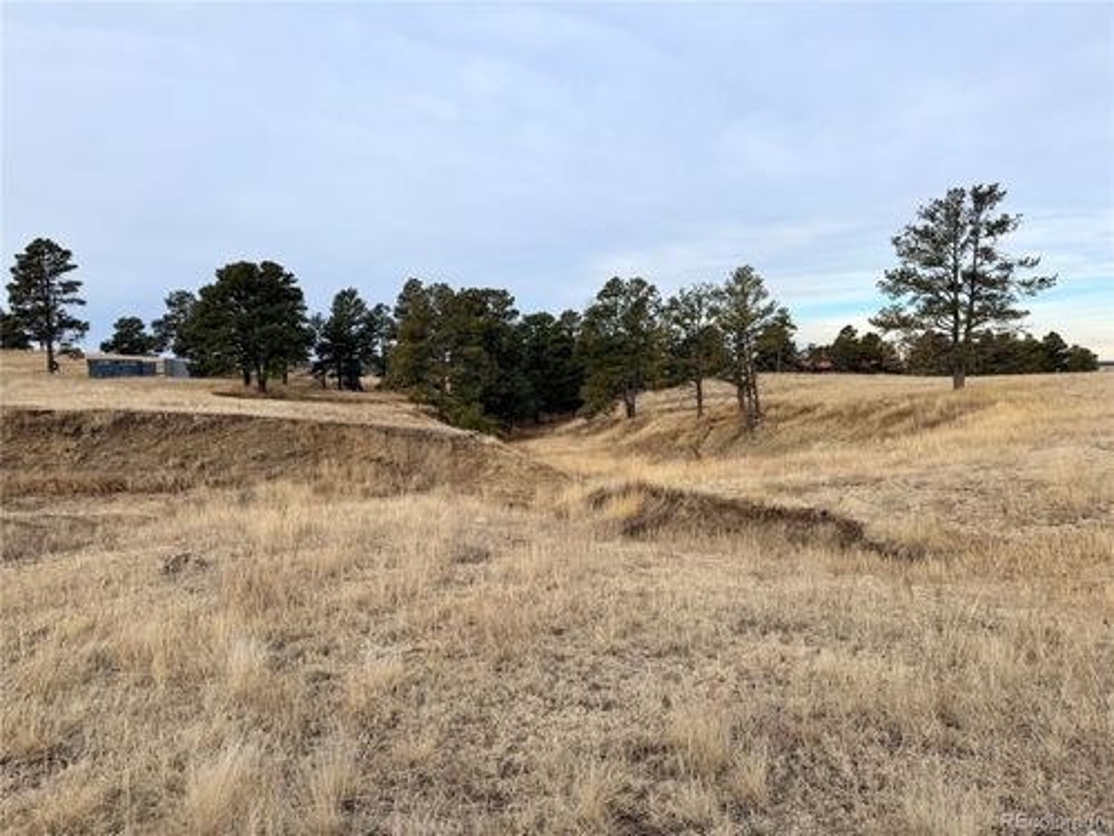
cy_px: 418
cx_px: 557
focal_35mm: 24
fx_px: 772
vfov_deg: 56.8
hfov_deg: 71.6
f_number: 1.78
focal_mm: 6.76
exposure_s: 1/1901
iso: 80
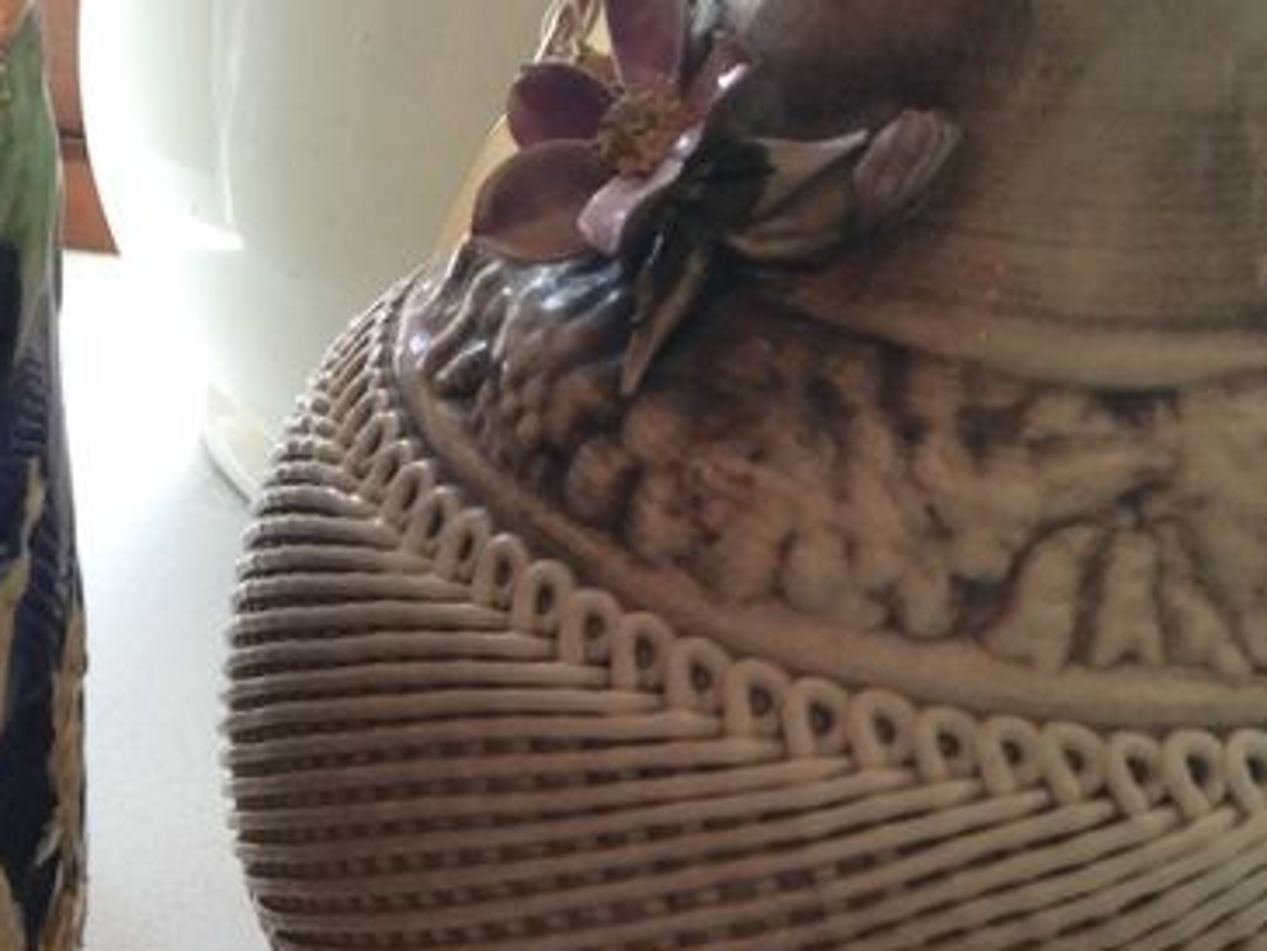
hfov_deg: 24.8
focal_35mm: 74
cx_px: -62
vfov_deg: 19.5
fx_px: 2709
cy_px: 894
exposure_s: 1/120
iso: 64
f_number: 2.2
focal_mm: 4.12
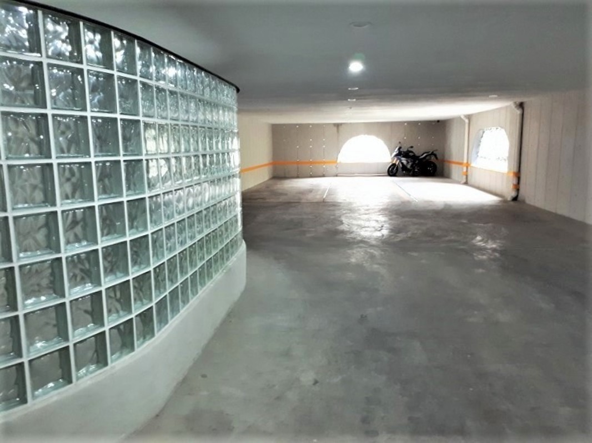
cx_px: 296
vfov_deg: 51.3
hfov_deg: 65.3
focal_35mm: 27
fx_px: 462
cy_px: 222
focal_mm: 3.6
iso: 320
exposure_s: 1/15
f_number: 1.9
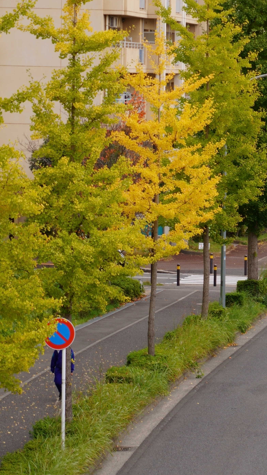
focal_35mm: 164
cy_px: 252
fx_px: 2064
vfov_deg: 13.1
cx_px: 384
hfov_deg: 7.3
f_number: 5.6
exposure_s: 1/200
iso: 100
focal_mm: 50
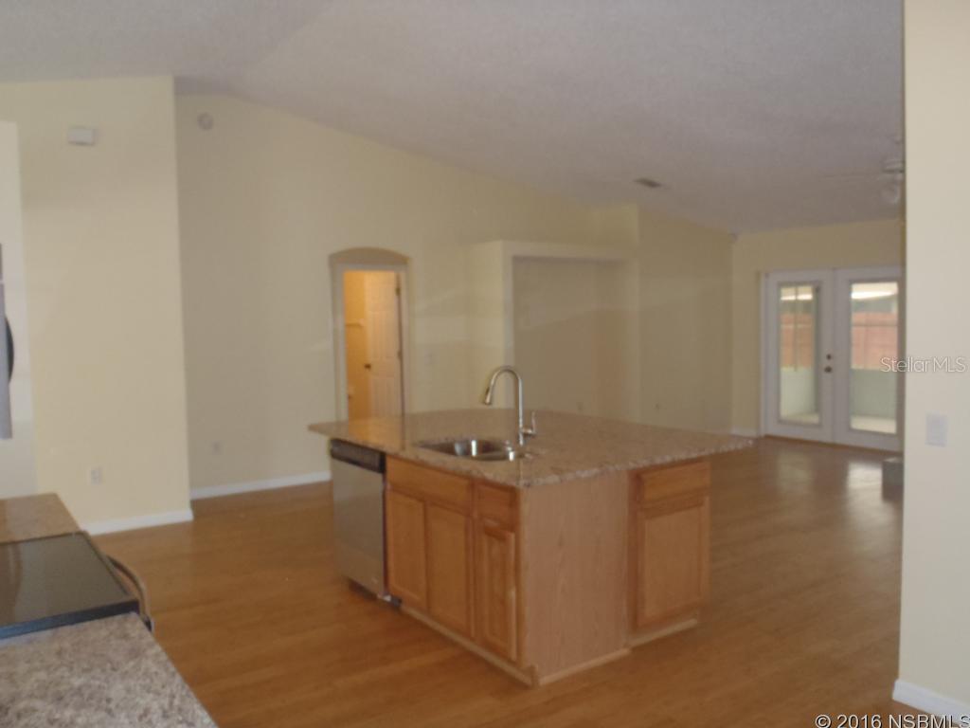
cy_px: 364
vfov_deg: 49.7
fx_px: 785
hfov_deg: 63.4
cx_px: 485
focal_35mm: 28
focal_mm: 5
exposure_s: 1/30
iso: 320
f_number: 3.9
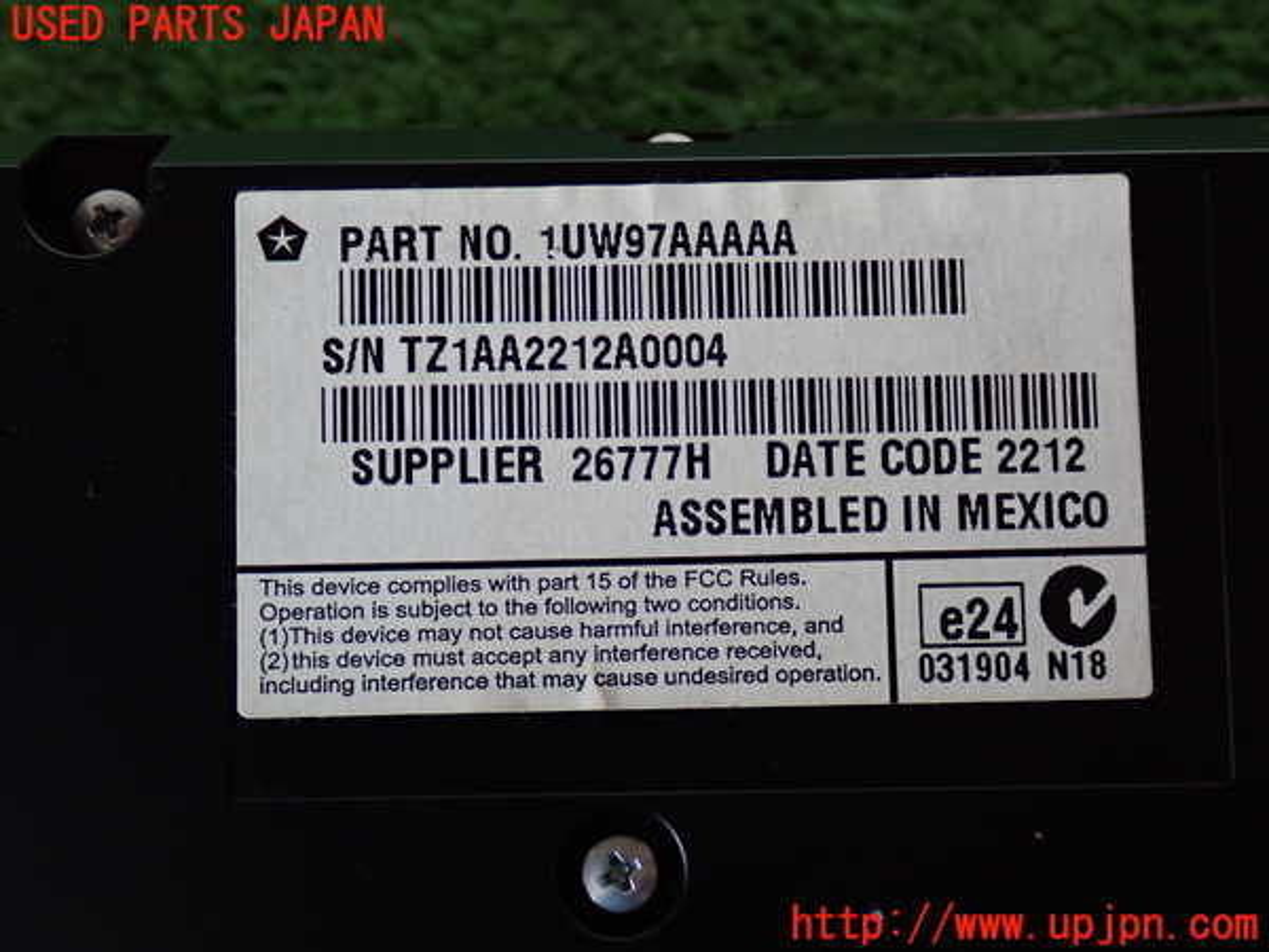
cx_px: 634
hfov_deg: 38.2
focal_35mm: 50
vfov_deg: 29.1
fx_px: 1833
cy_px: 476
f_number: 3.2
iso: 400
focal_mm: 9.01
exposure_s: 1/50
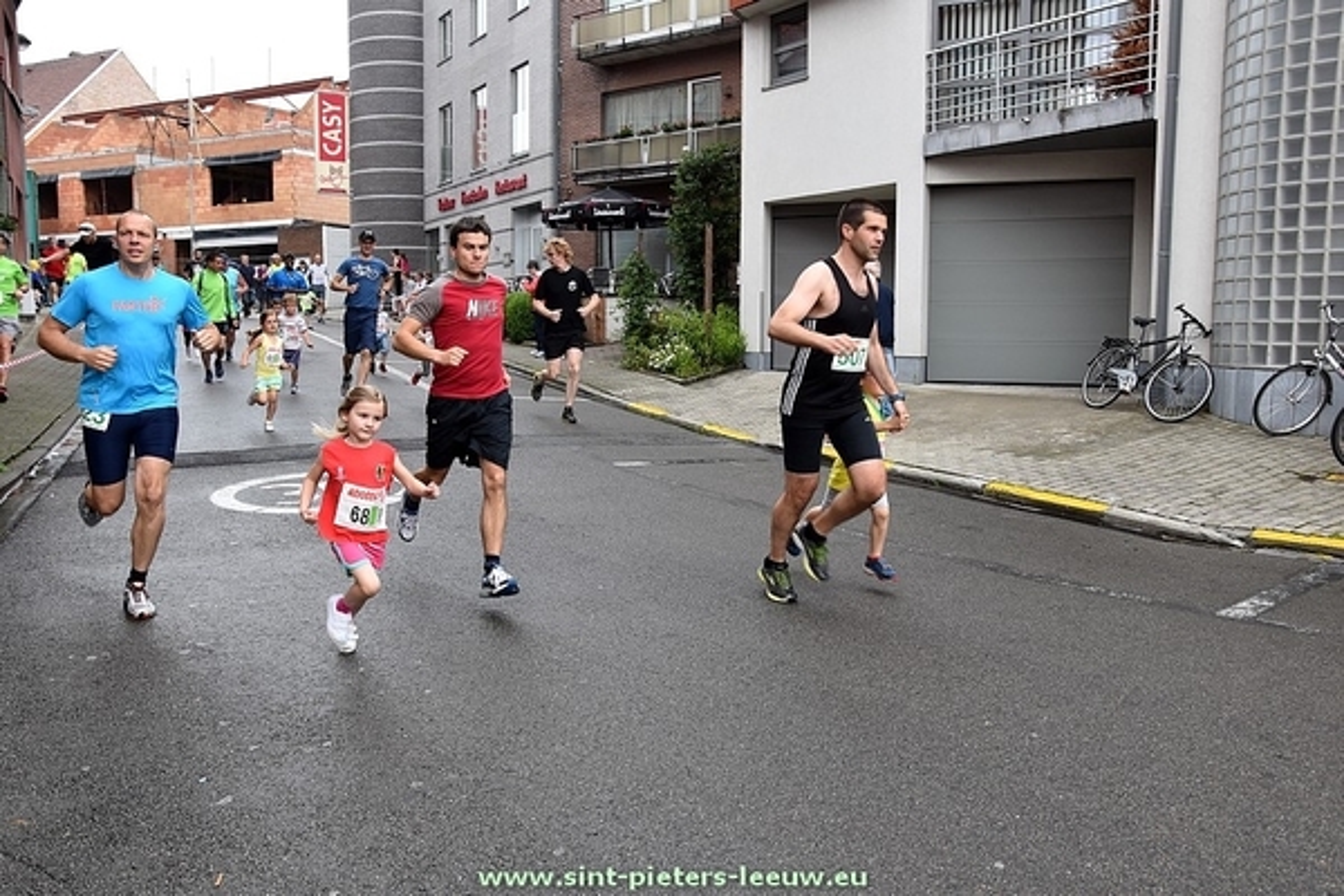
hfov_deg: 59.5
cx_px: 672
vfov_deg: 41.7
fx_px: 1176
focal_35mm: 32
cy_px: 448
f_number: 8
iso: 360
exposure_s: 1/250
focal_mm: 21
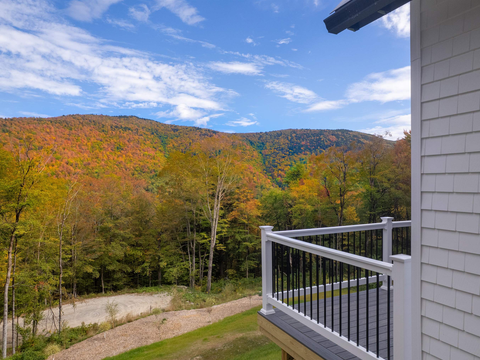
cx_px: 238
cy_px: 181
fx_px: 333
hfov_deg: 71.6
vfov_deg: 56.8
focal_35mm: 24
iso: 130
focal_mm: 8.38
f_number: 2.8
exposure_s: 1/160
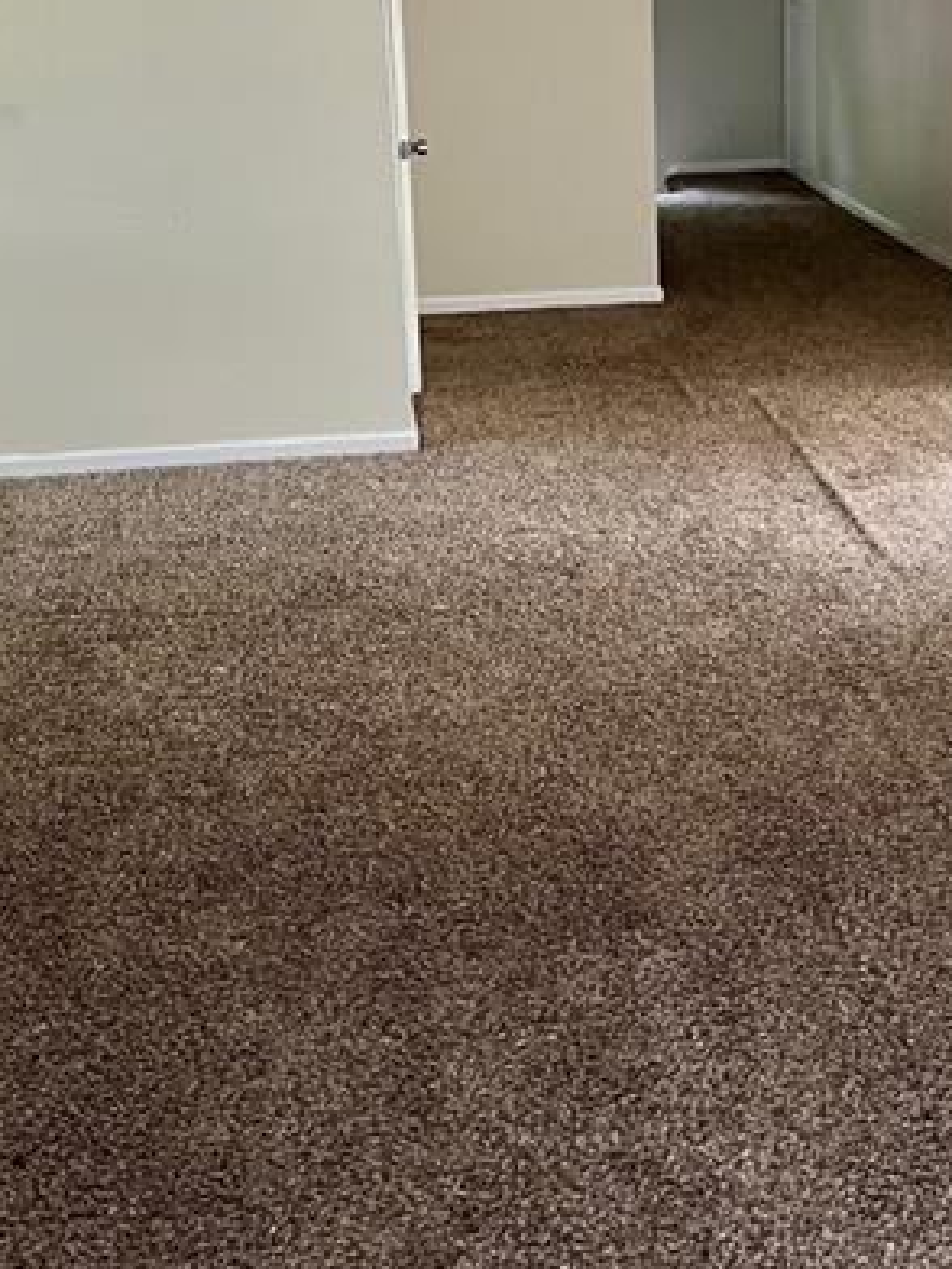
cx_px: 583
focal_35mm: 51
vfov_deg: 37.0
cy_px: 388
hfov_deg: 28.5
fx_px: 1870
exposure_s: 1/60
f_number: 1.5
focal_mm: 5.7
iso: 320
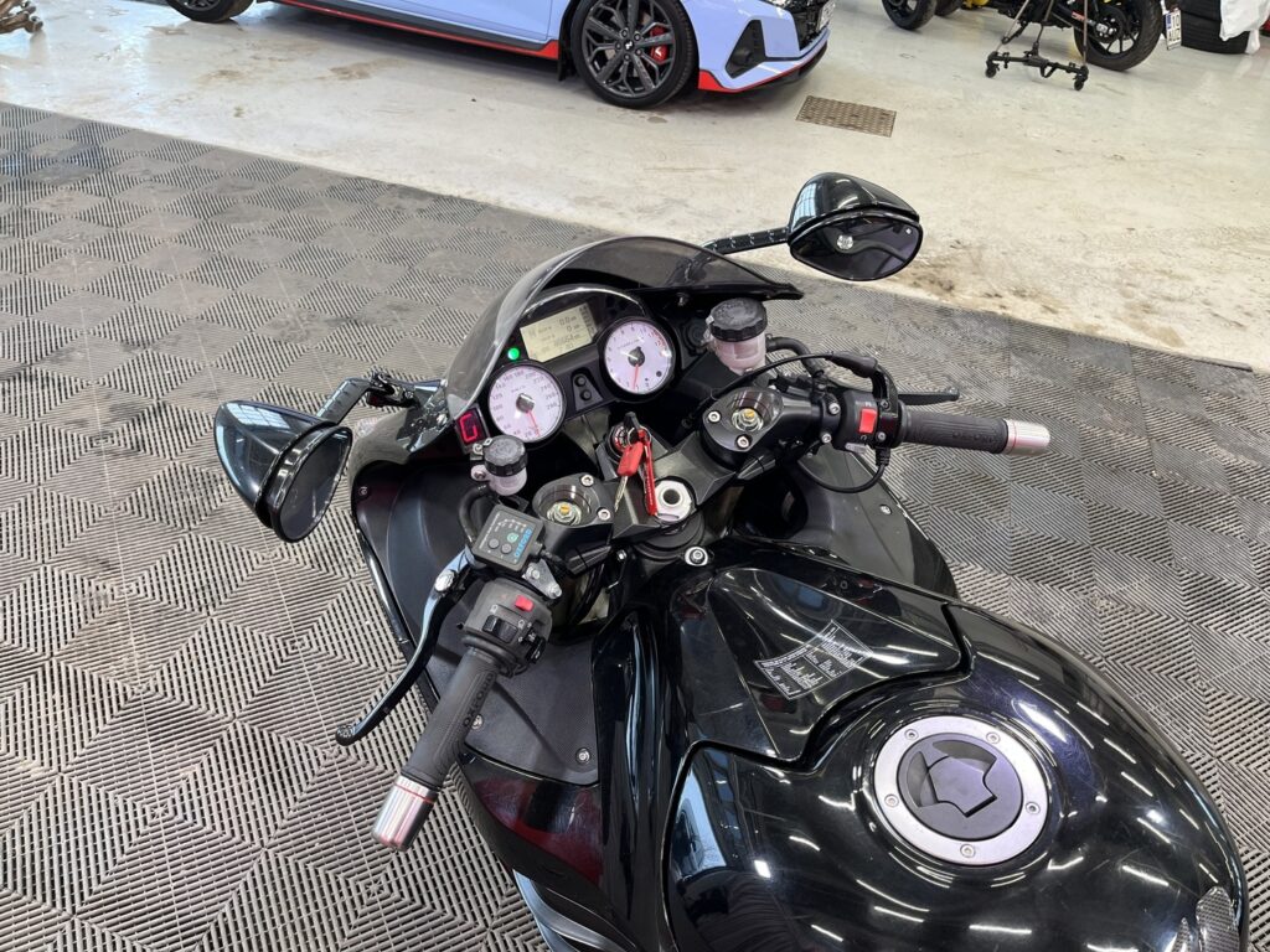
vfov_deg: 53.1
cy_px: 476
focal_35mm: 26
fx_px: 954
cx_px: 635
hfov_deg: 67.3
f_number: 1.6
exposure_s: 1/100
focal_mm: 5.1
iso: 125
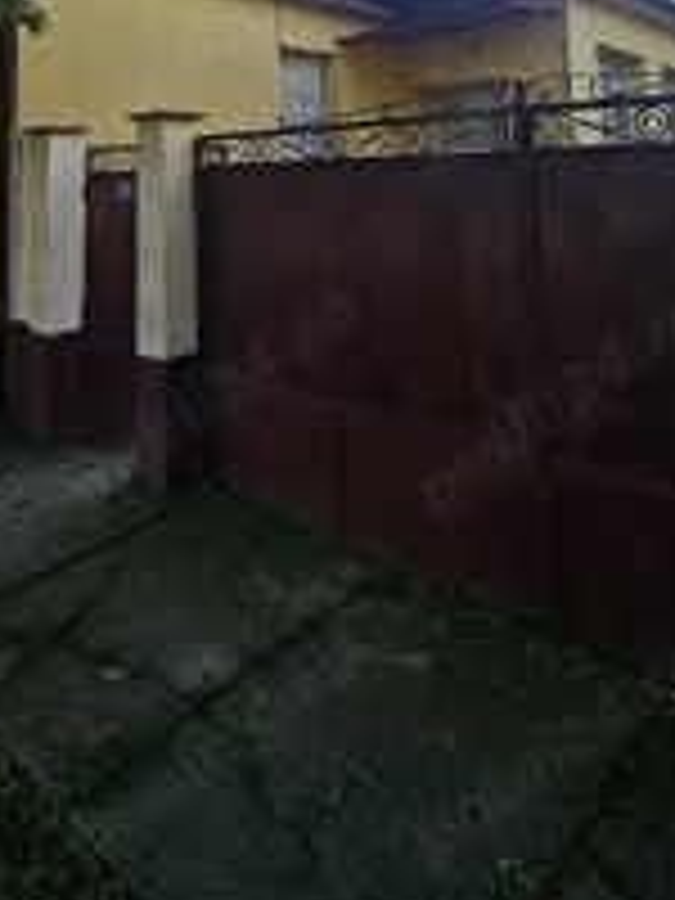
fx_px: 676
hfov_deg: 53.0
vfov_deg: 58.4
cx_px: 302
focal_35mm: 26
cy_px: 104
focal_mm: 2.2
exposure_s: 1/833
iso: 50
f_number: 2.2
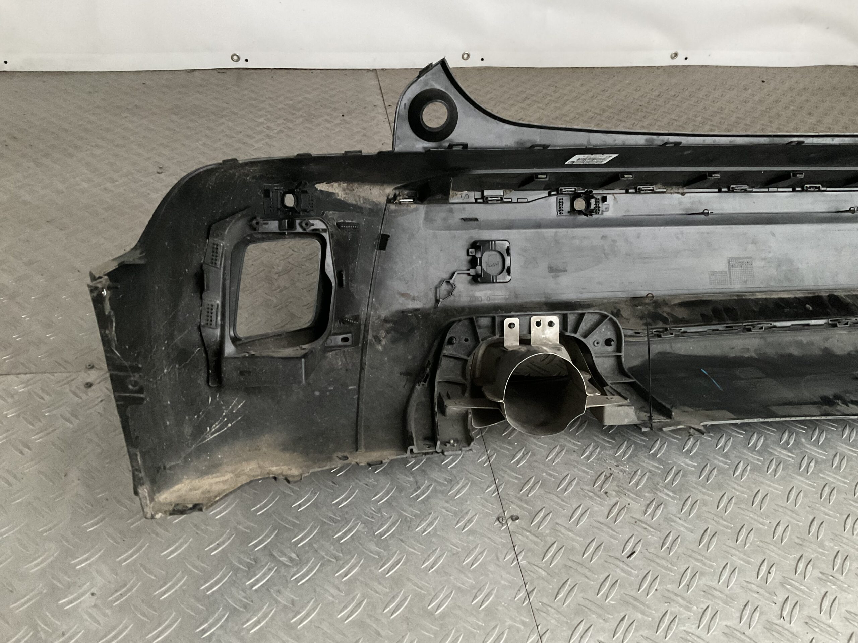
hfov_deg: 61.7
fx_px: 719
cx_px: 429
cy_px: 322
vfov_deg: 48.2
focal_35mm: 29
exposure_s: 1/25
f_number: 1.8
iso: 500
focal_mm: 3
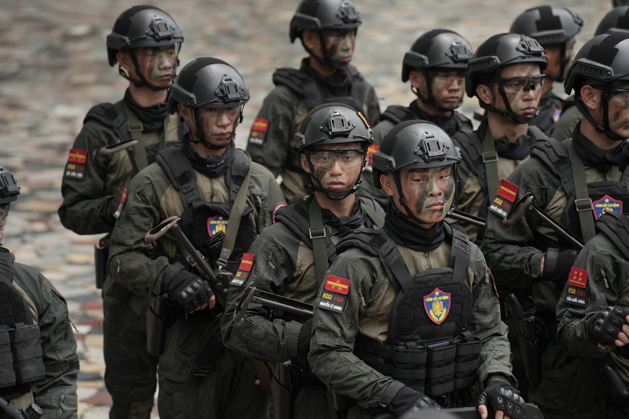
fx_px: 3145
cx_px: 314
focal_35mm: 180
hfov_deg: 11.4
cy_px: 210
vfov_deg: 7.6
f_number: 4
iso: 200
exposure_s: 1/500
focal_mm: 180
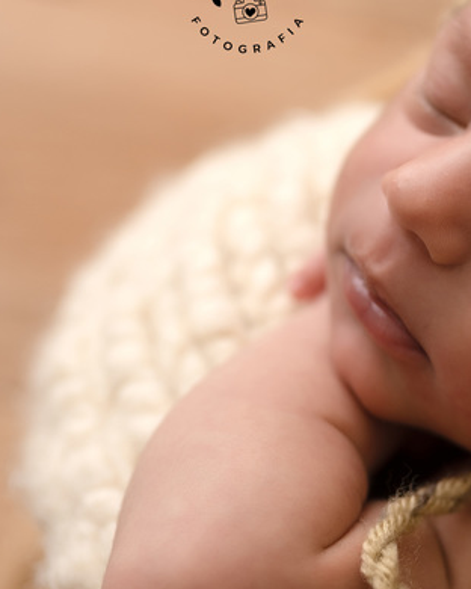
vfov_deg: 19.0
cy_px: 254
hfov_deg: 14.5
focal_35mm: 101
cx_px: 642
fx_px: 1760
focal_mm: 35
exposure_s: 1/160
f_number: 2.5
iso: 100
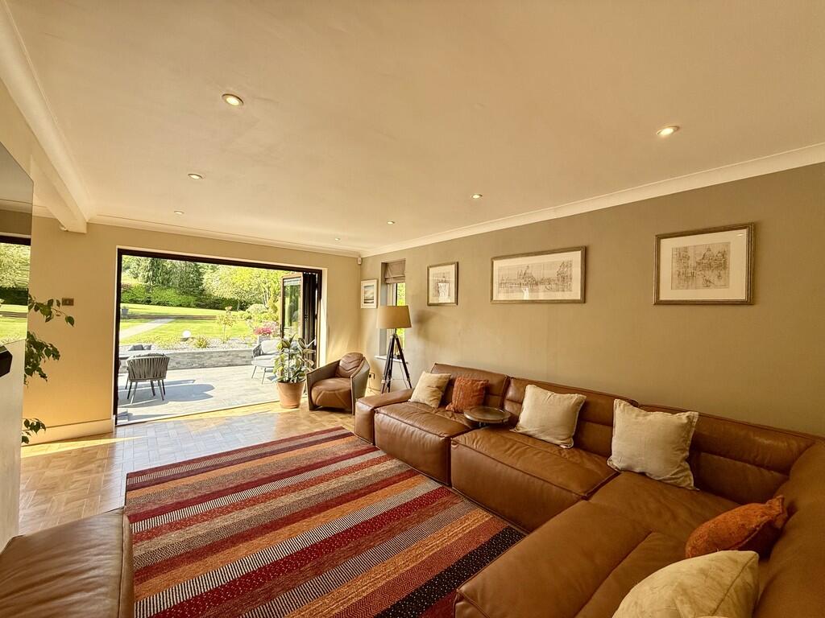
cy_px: 309
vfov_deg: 85.7
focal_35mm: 14
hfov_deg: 102.1
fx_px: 334
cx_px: 412
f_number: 2.2
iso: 64
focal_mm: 2.22
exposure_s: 1/203
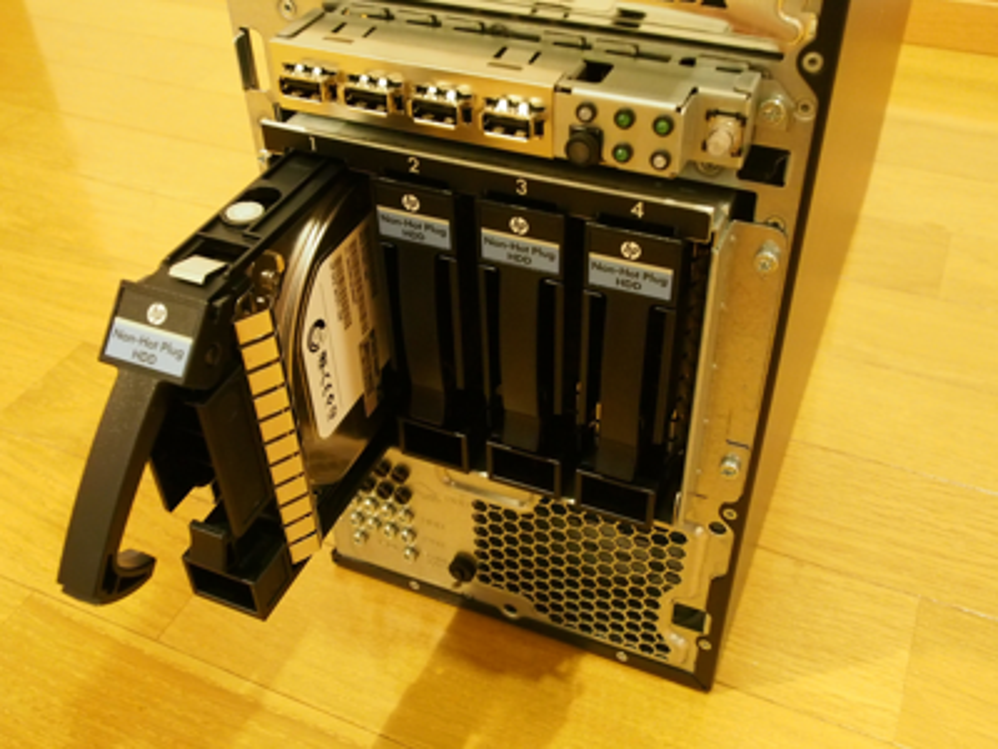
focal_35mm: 36
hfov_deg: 51.4
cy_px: 374
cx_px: 499
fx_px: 1038
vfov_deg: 39.7
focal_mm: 18
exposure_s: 1/3
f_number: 8
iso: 3200
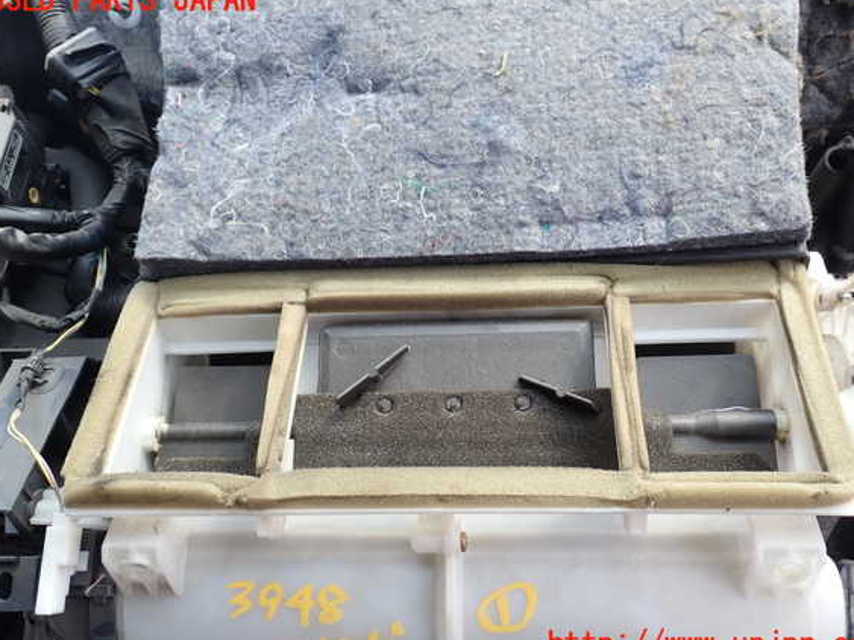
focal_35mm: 32
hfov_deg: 56.8
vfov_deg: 44.1
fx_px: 789
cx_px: 435
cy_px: 323
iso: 100
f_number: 3.2
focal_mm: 5.4
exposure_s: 1/125
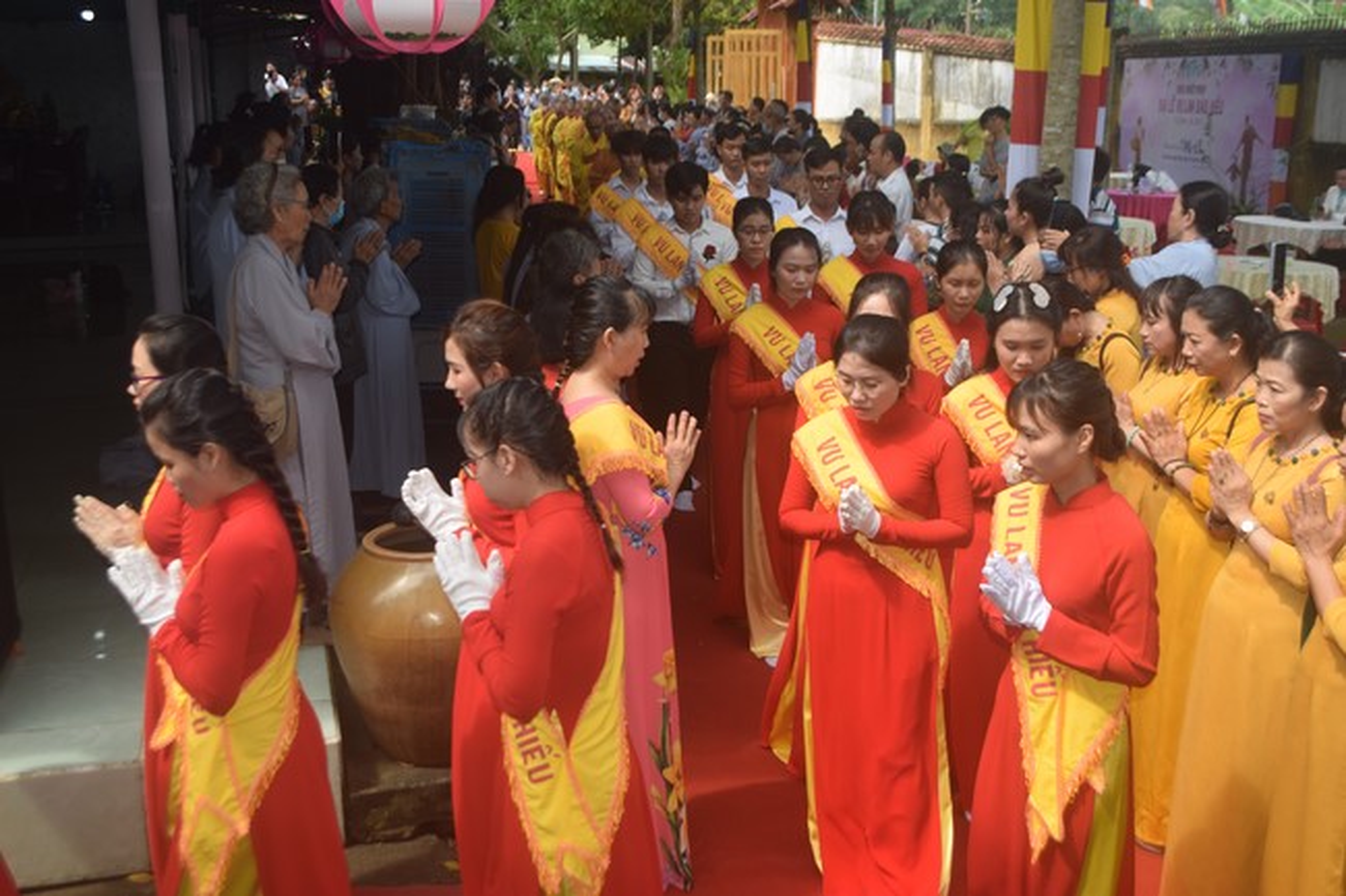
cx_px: 673
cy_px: 448
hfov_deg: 49.6
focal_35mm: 39
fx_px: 1458
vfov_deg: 34.2
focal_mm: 26
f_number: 5.6
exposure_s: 1/200
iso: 100
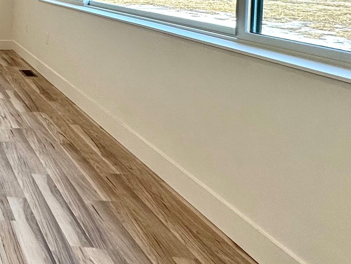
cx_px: -124
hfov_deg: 32.5
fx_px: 406
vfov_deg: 32.8
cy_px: -4
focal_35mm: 40
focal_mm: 2.22
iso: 64
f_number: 2.2
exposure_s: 1/120
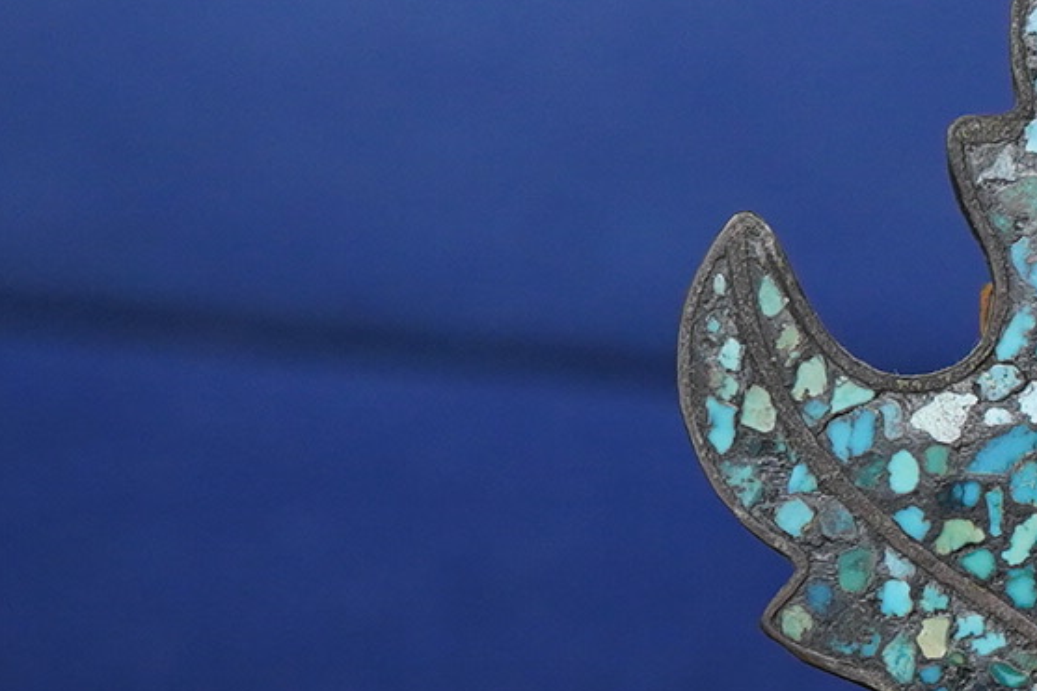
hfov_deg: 12.4
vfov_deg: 8.6
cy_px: 628
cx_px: 1463
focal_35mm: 159
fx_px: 4578
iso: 1250
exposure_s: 1/125
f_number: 8
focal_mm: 30
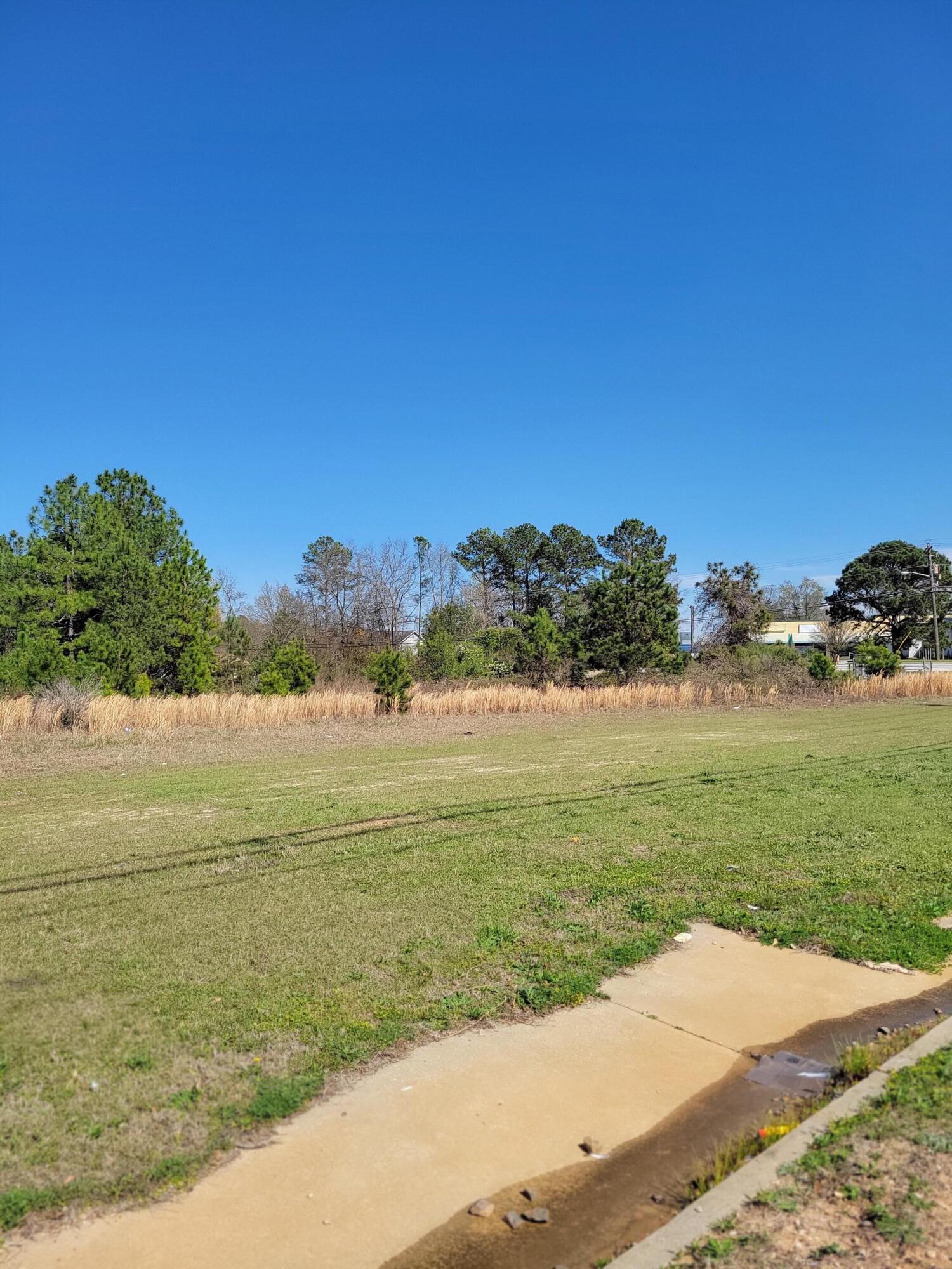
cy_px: 634
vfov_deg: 67.3
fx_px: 953
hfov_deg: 53.1
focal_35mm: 26
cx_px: 476
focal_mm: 5.4
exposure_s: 1/2686
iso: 40
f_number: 1.8
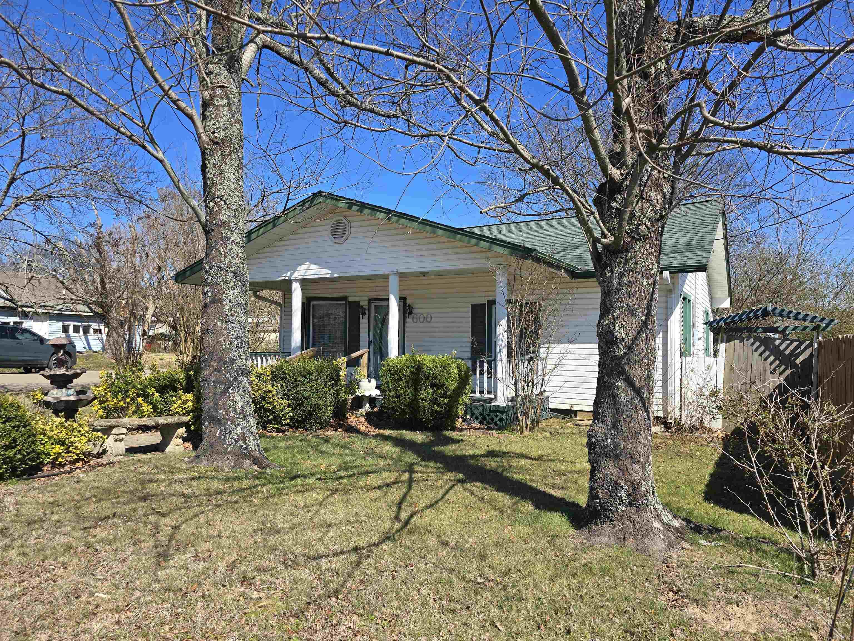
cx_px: 427
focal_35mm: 23
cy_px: 320
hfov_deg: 73.9
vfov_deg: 58.9
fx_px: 567
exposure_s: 1/596
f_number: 1.7
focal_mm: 6.3
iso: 12
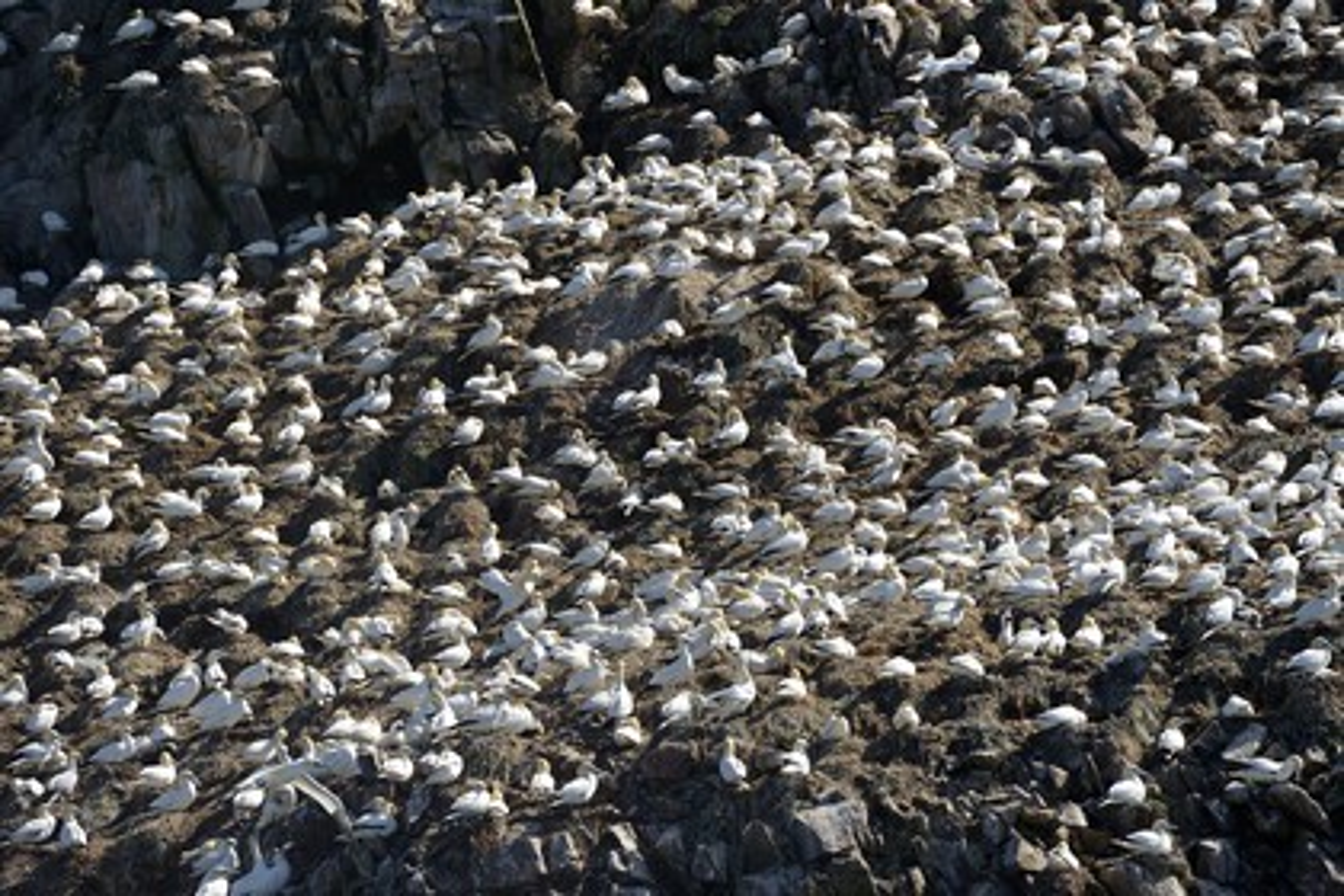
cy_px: 448
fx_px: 7466
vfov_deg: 6.9
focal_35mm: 200
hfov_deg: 10.3
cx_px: 672
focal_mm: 200
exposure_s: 1/1600
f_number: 8
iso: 400
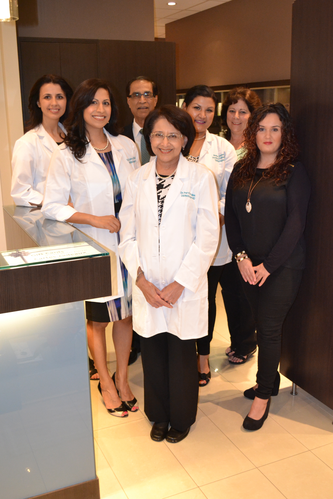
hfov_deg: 34.2
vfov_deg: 49.6
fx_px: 541
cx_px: 166
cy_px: 250
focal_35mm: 39
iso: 2000
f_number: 4.2
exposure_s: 1/60
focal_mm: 26
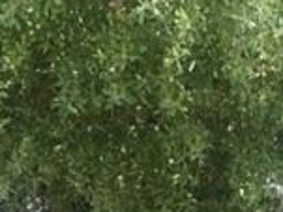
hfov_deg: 17.7
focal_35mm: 106
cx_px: 334
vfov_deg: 13.2
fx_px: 866
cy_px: 316
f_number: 2.4
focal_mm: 3.3
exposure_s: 1/461
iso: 32
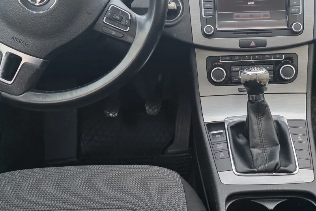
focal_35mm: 43
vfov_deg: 31.2
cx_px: 198
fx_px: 377
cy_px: 95
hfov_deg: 45.1
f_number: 1.7
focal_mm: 6.3
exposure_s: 1/100
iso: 320
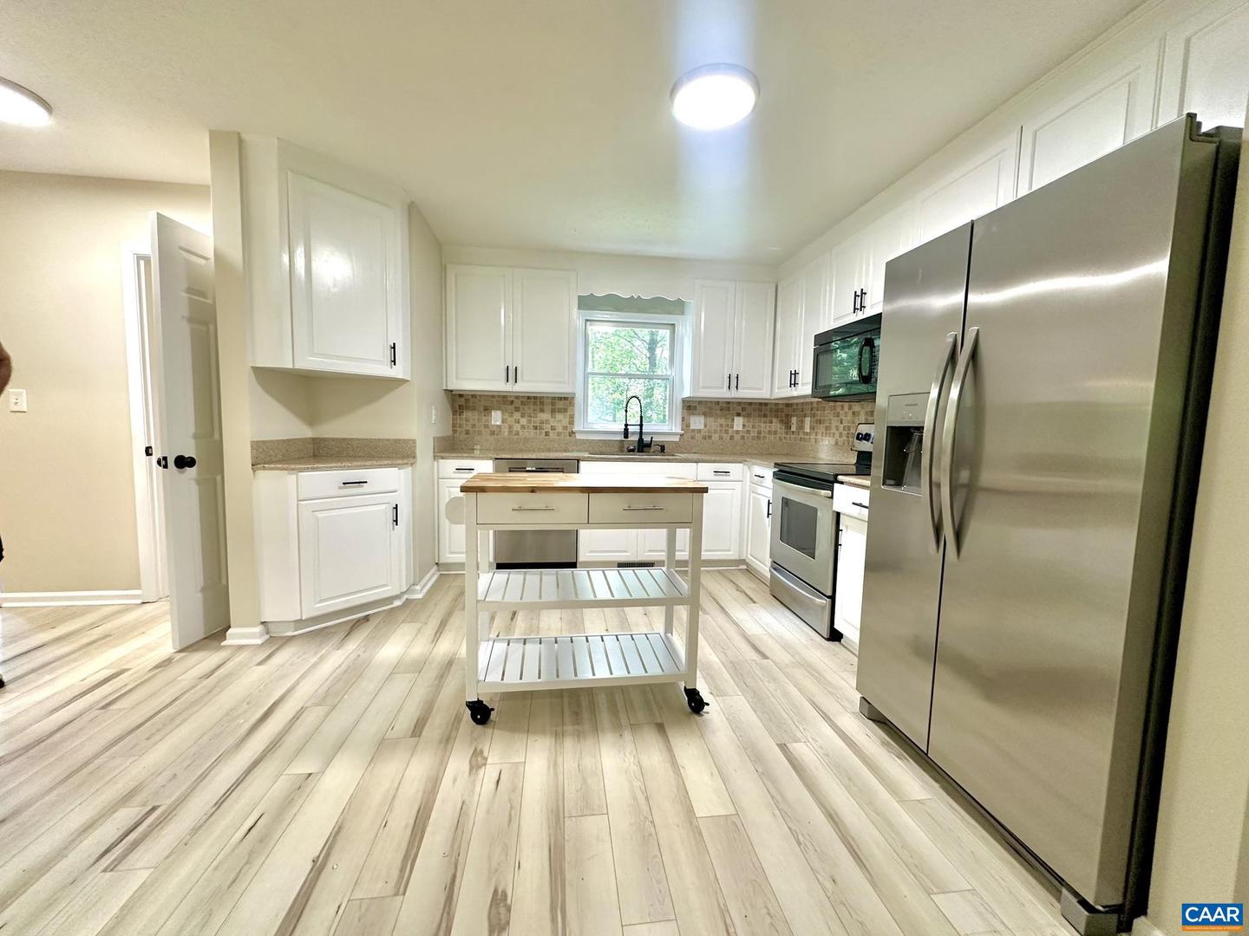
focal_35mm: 14
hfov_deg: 102.1
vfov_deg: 85.7
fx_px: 505
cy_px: 468
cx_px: 624
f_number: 2.2
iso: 200
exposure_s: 1/60
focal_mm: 2.22
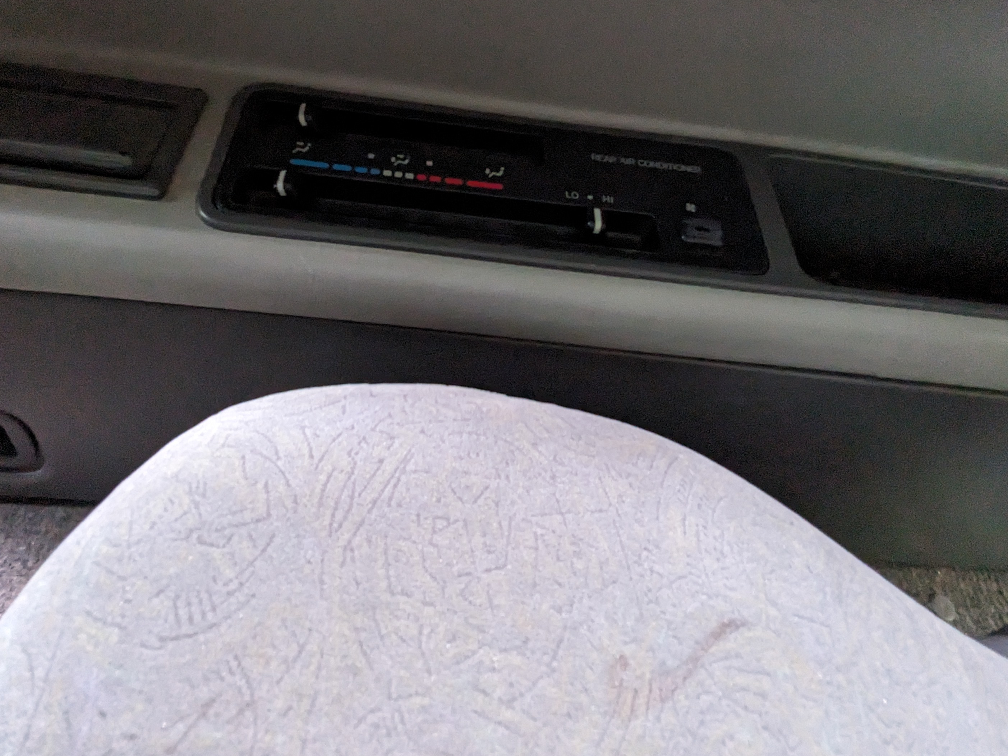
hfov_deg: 73.9
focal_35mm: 23
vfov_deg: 57.3
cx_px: 483
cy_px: 237
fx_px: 670
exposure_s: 1/23.8
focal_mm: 2.22
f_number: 2.2
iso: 1317
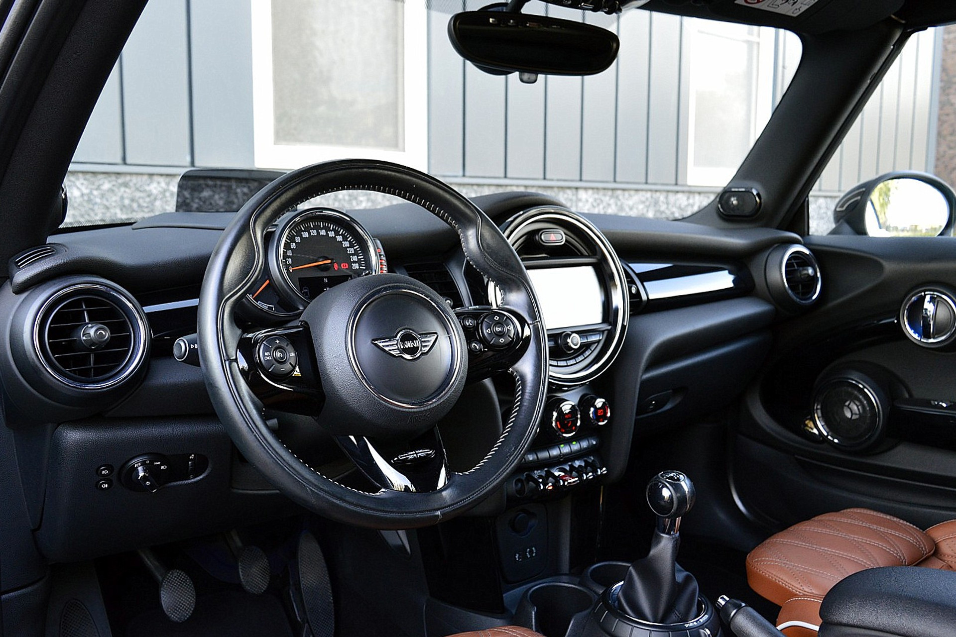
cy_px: 318
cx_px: 478
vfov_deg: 43.6
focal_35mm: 30
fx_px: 797
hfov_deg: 61.9
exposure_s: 1/60
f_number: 5.6
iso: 800
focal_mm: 20
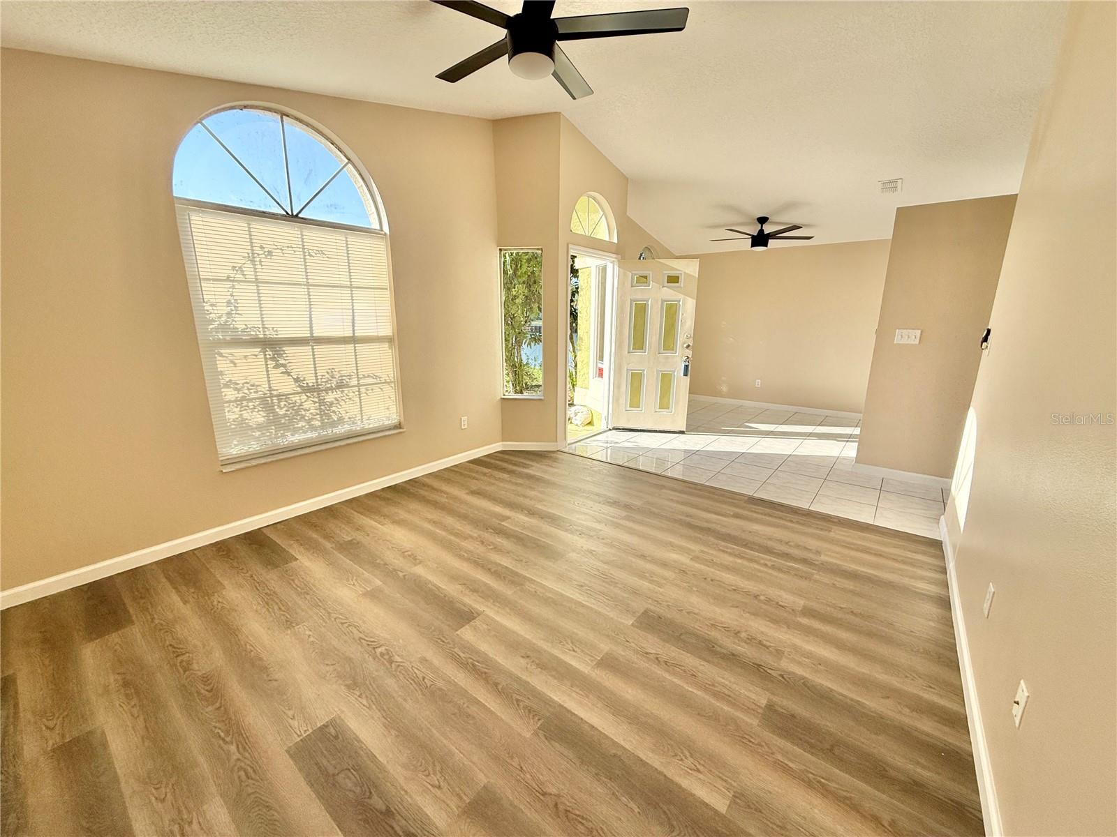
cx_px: 558
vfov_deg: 85.7
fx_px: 452
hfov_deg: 102.1
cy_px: 418
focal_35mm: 14
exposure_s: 1/820
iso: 64
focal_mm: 2.22
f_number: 2.2
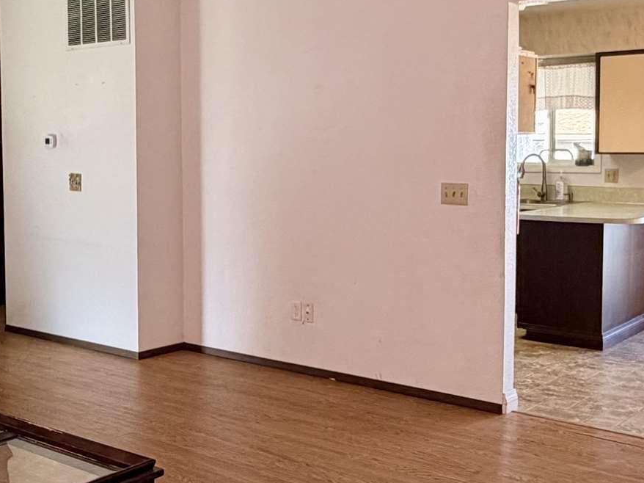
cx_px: 318
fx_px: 911
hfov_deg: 38.9
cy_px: 206
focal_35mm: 49
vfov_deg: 29.6
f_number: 2.2
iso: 250
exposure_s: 1/120
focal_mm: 2.22
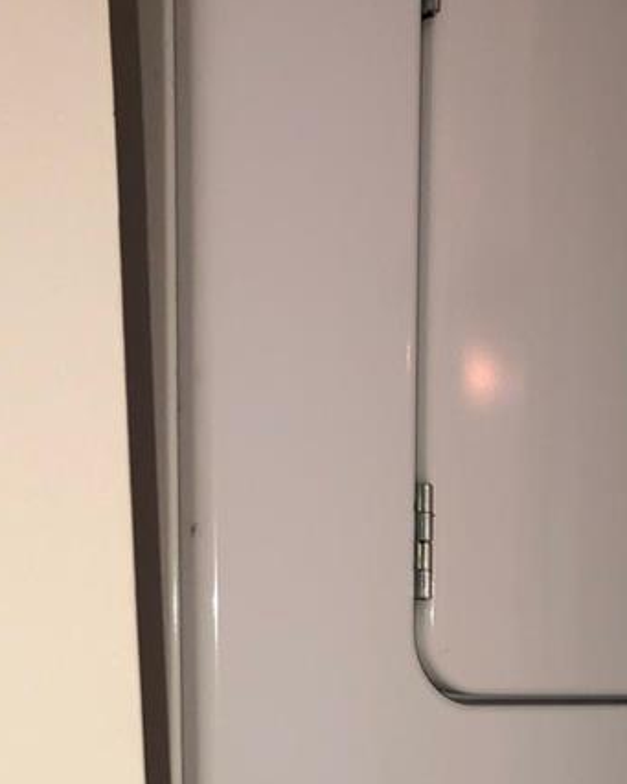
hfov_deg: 19.4
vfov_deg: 22.7
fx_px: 1785
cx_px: 616
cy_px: 950
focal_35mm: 77
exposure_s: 1/15
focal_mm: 3.99
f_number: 1.8
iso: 32
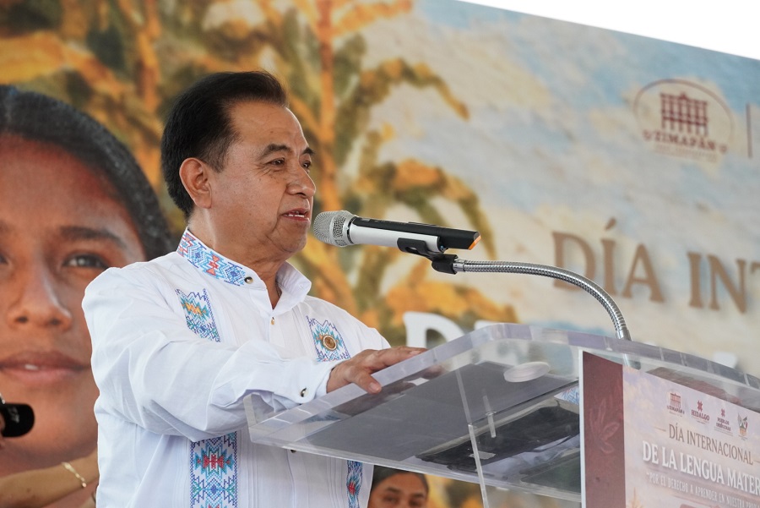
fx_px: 2249
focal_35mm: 106
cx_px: 380
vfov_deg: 12.9
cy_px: 254
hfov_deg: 19.2
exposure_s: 1/400
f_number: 5.6
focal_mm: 71
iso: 2500
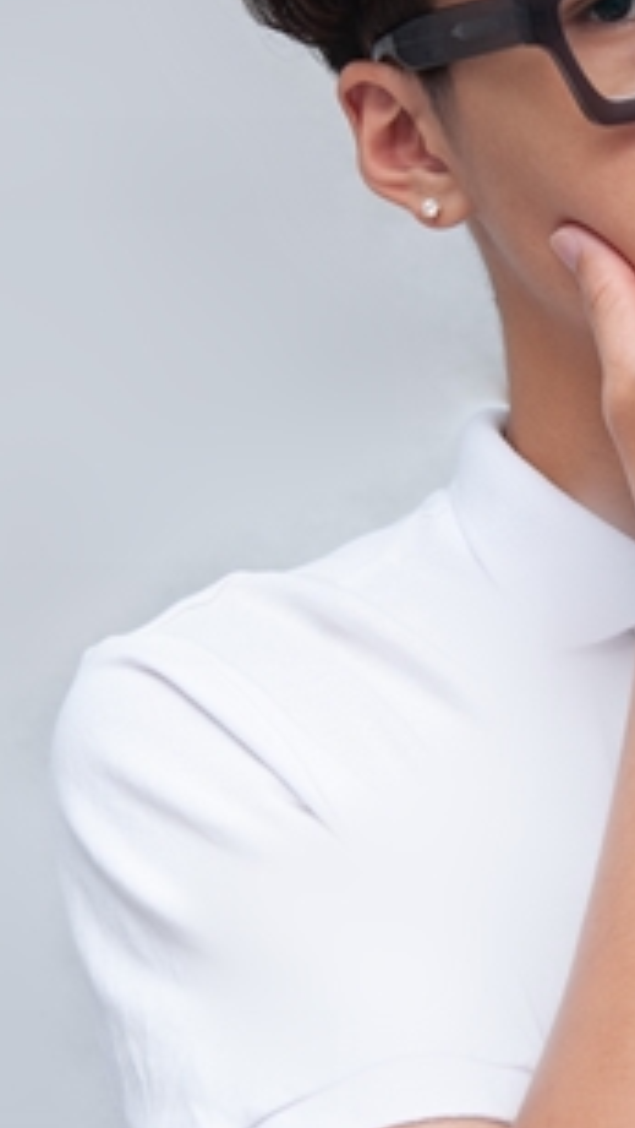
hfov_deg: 8.6
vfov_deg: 15.4
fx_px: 4155
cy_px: 614
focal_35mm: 139
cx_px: 785
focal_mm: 48
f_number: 4
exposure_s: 1/160
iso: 320
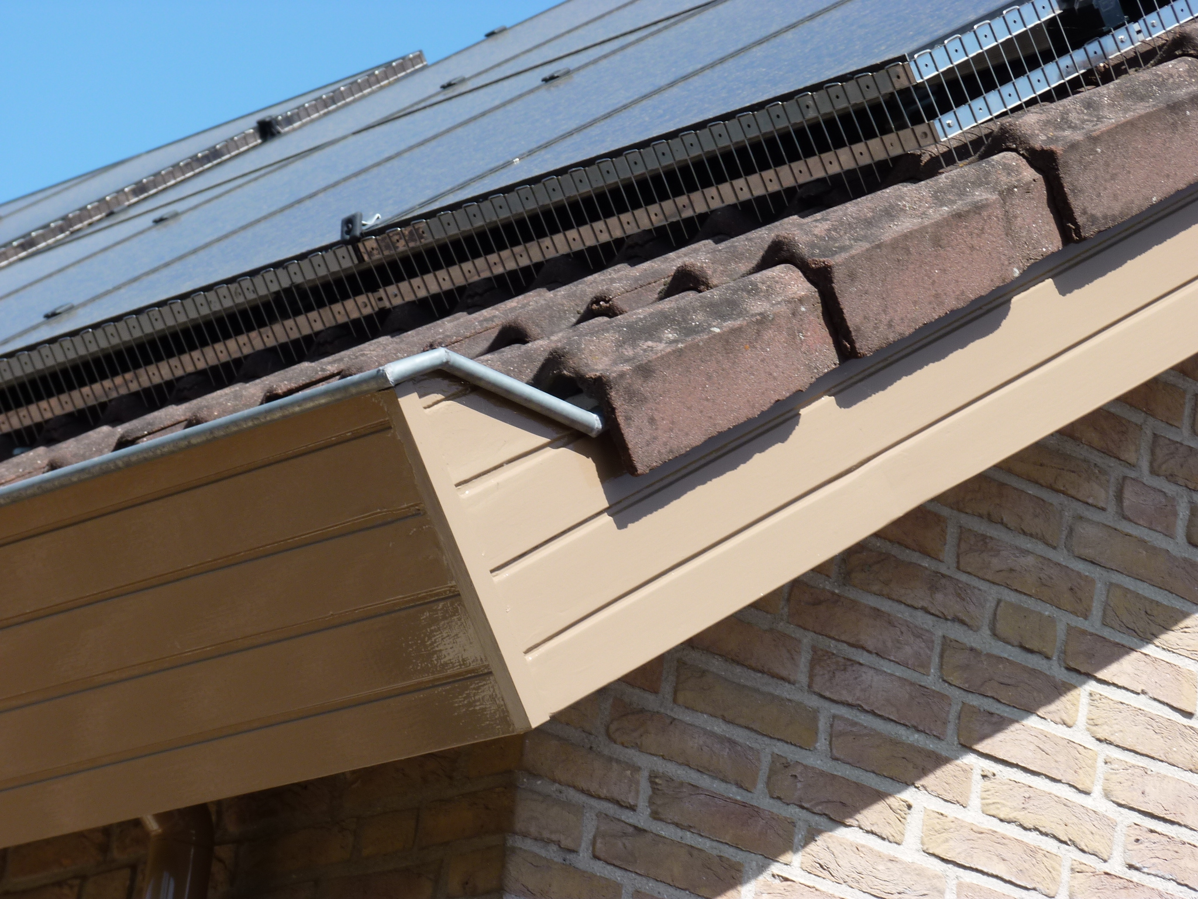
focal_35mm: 176
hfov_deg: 11.2
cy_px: 450
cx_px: 599
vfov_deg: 8.4
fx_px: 6091
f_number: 5.6
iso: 80
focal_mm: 31.2
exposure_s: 1/250
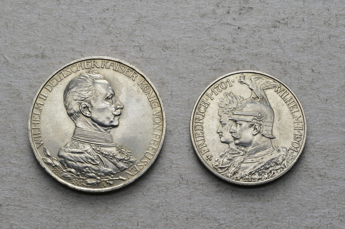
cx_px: 172
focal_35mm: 82
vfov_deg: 16.5
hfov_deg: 24.7
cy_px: 114
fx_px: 789
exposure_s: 1/250
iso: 400
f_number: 14
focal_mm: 55
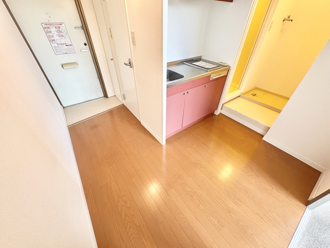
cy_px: 124
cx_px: 165
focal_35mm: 14
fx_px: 133
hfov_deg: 102.1
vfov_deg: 85.7
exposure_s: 1/60
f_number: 2.2
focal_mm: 2.22
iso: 200
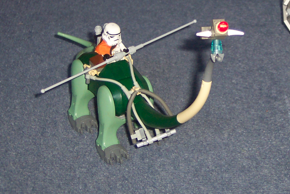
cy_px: 44
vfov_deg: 14.2
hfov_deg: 21.0
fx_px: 773
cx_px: 234
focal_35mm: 96
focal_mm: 10.7
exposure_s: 1/45
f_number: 3.4
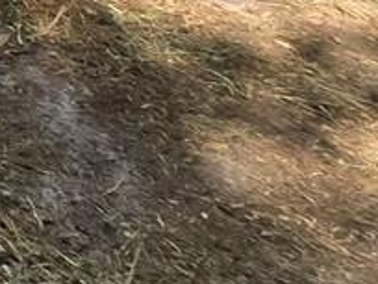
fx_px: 1114
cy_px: -549
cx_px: -1090
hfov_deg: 8.4
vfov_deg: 10.5
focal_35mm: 102
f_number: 2.2
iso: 50
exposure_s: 1/329
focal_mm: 2.2
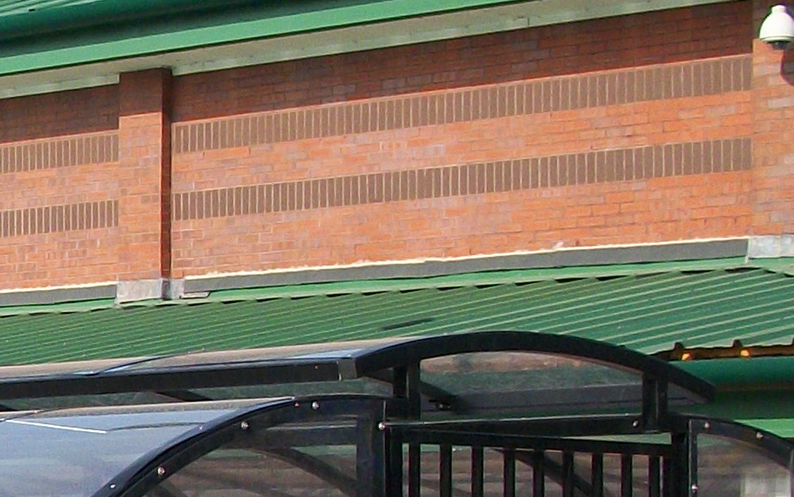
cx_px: -614
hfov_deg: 13.0
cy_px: 676
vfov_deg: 8.8
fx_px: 3160
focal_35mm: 146
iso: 80
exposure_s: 1/160
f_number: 8.8
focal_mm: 5.7
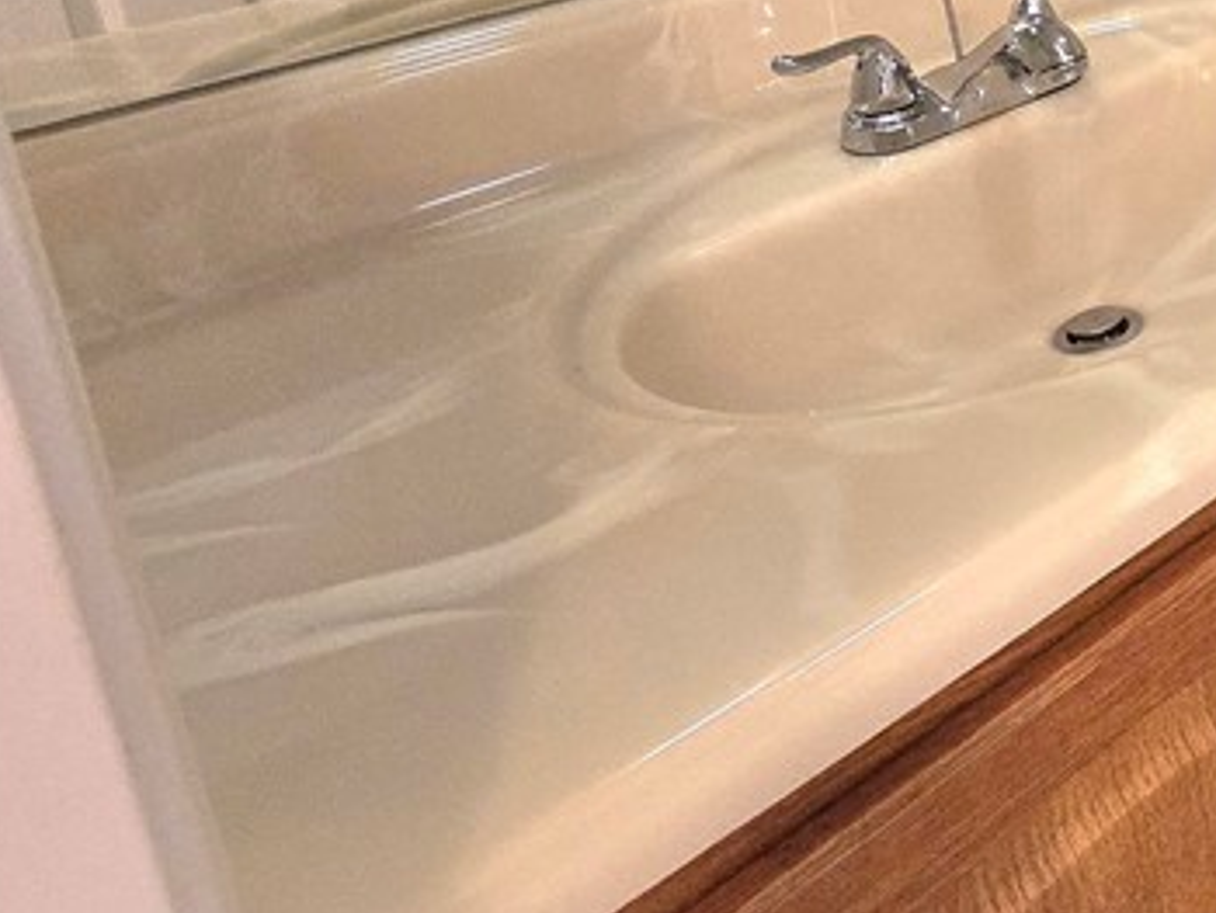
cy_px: -128
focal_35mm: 38
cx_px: 1755
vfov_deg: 32.5
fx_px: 1336
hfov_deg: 30.8
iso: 800
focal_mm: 2.2
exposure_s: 1/60.2
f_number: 2.2
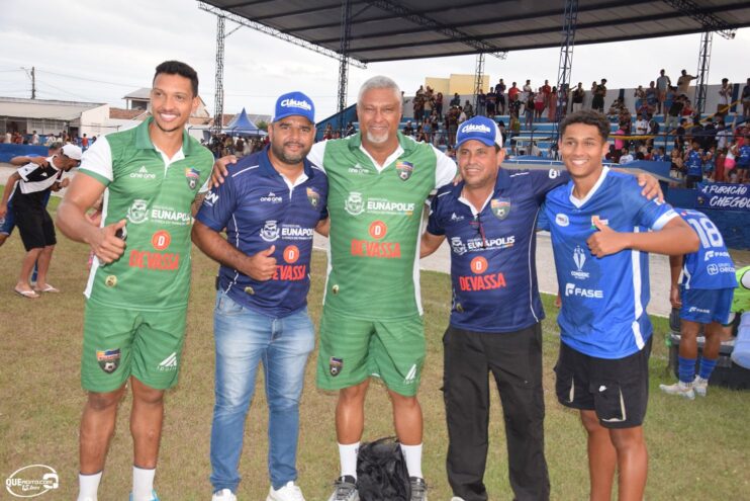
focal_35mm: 42
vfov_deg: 31.9
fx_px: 875
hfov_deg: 46.4
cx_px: 375
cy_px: 250
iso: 800
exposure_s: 1/125
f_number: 5.6
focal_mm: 28
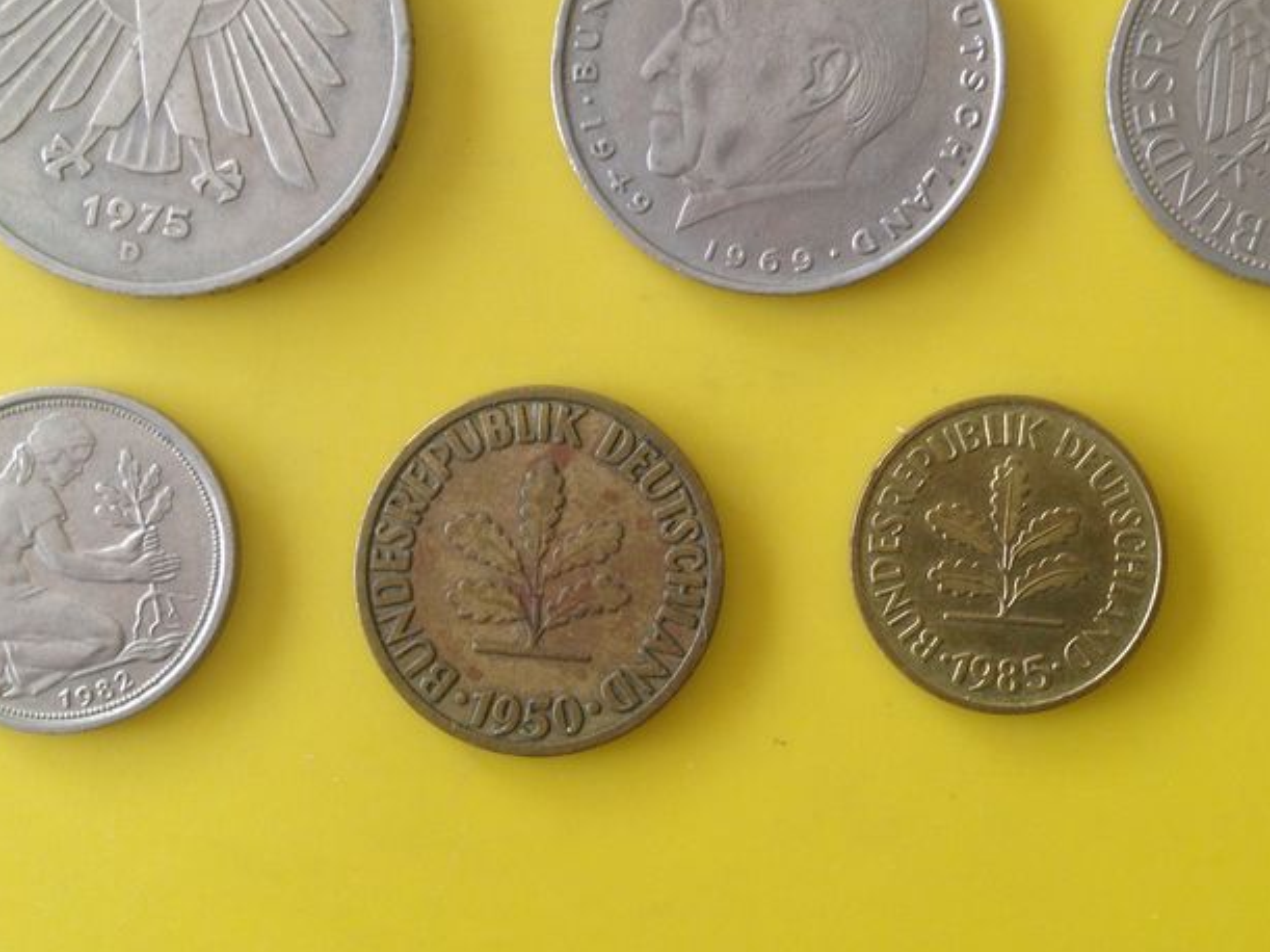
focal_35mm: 54
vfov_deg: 27.0
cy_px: 368
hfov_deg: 35.4
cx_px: 788
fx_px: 1981
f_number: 2.4
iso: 50
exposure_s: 1/20
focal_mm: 4.12
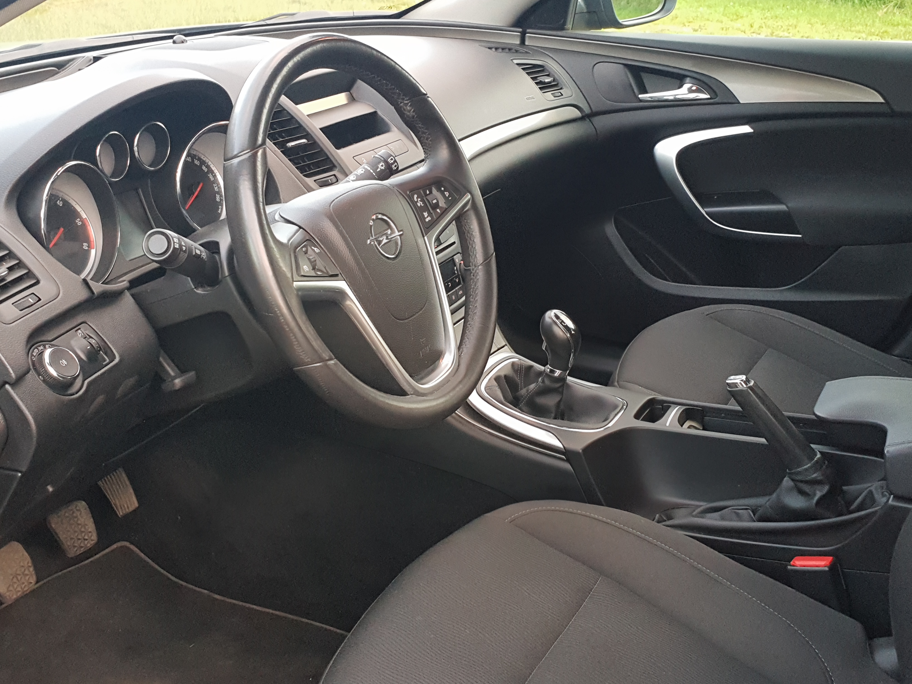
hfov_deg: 67.3
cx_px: 456
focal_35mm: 26
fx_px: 685
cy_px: 342
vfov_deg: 53.1
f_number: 2.4
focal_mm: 4.3
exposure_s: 1/50
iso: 320
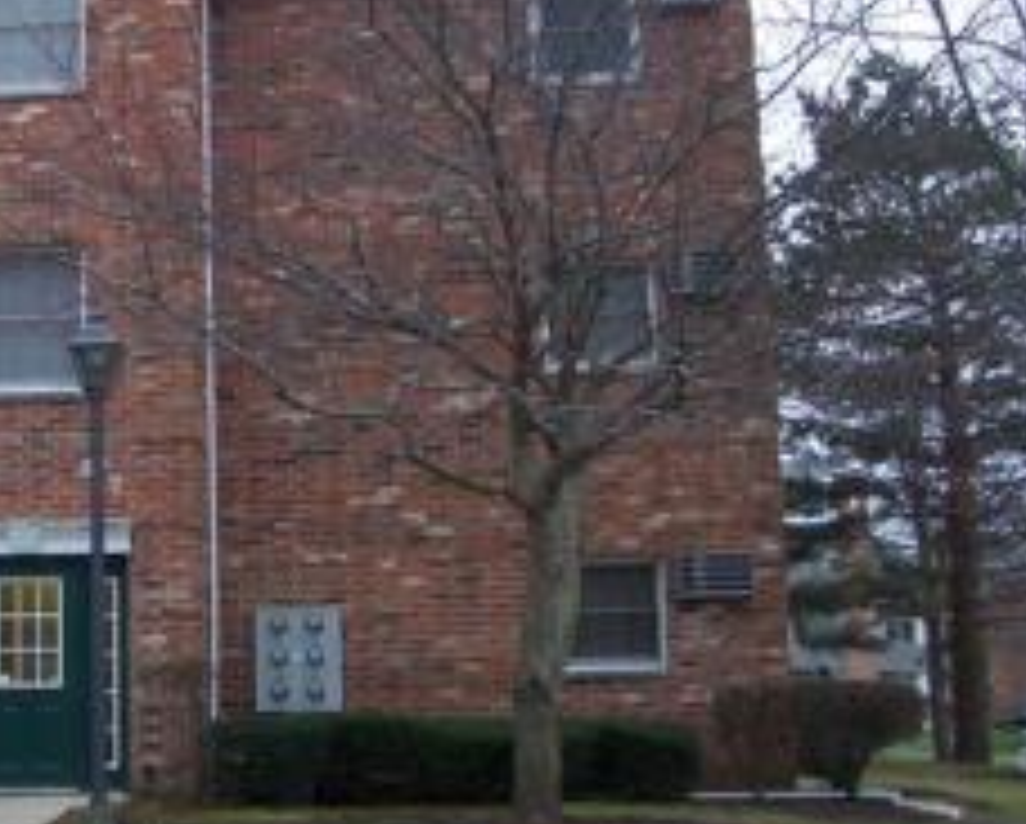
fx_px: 1976
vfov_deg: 23.5
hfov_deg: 28.3
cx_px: 166
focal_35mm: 65
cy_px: 342
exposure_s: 1/30
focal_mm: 6.3
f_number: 2.8
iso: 140
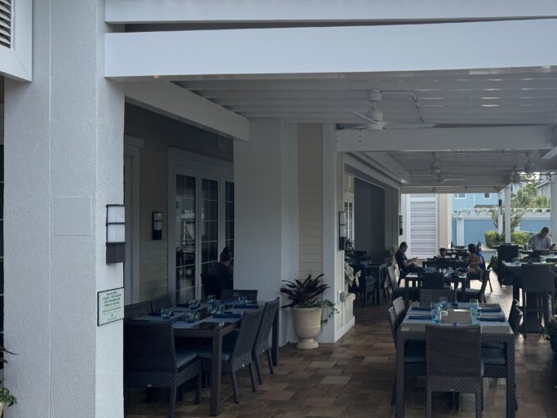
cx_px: 407
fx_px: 579
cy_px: 211
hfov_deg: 49.6
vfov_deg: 39.6
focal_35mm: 36
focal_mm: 6.76
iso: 80
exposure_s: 1/925
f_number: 1.78
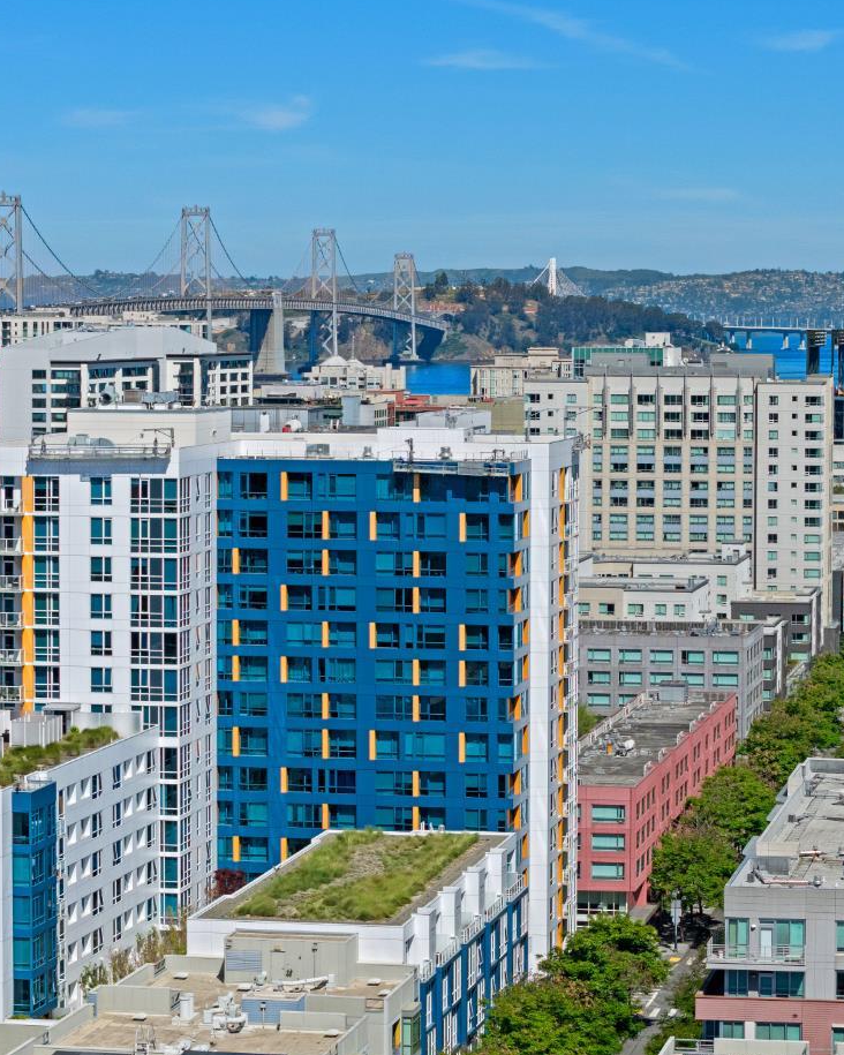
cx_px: 575
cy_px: 538
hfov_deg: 13.7
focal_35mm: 112
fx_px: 3497
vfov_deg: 17.2
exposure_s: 1/2500
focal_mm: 19.4
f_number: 2.8
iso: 125
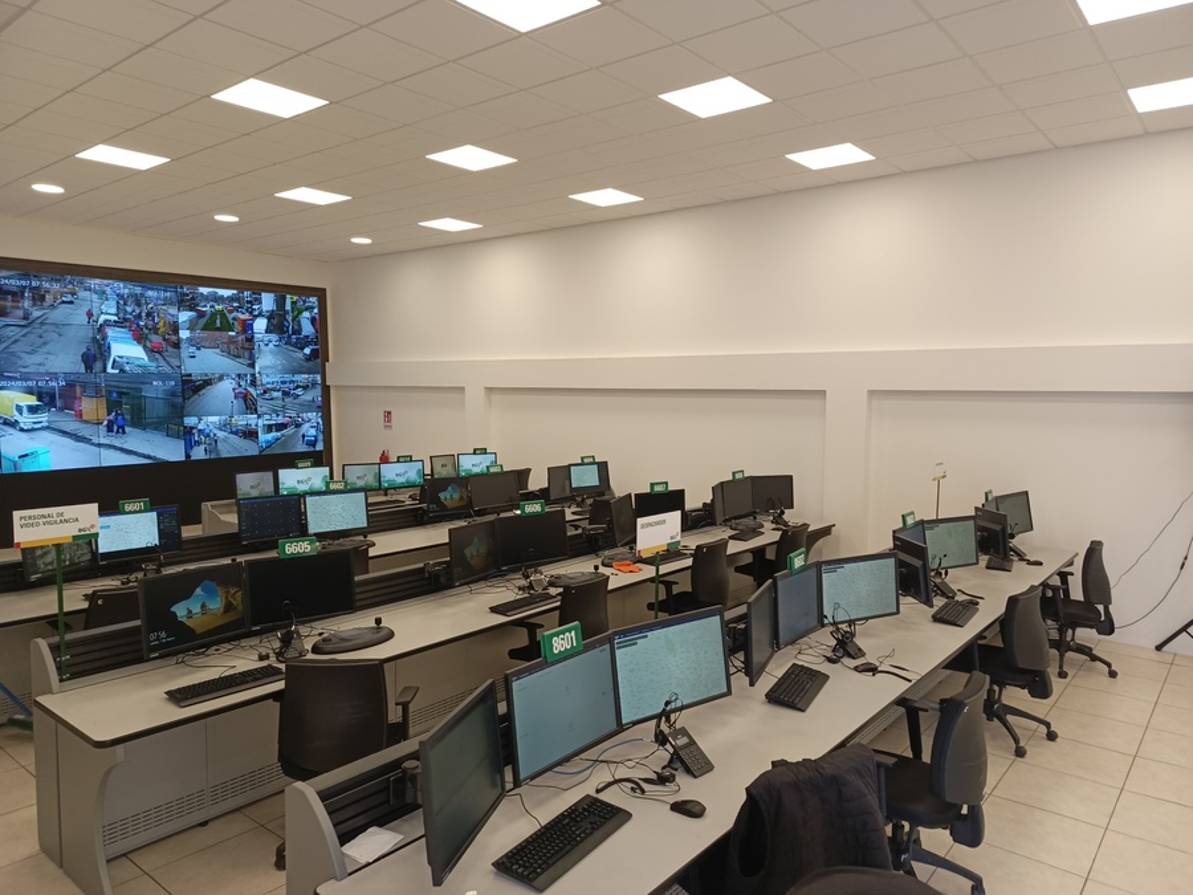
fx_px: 827
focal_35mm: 24
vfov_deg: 56.8
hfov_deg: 71.6
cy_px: 448
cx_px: 596
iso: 481
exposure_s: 1/100
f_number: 1.75
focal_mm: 5.25
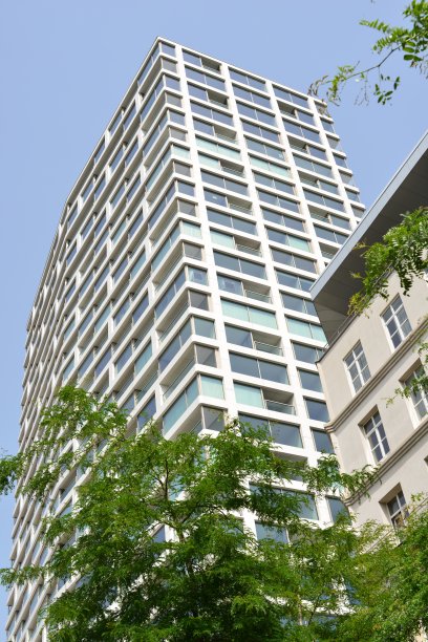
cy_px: 321
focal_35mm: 45
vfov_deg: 43.6
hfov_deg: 29.9
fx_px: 802
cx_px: 214
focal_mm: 45
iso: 100
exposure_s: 1/100
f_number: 11
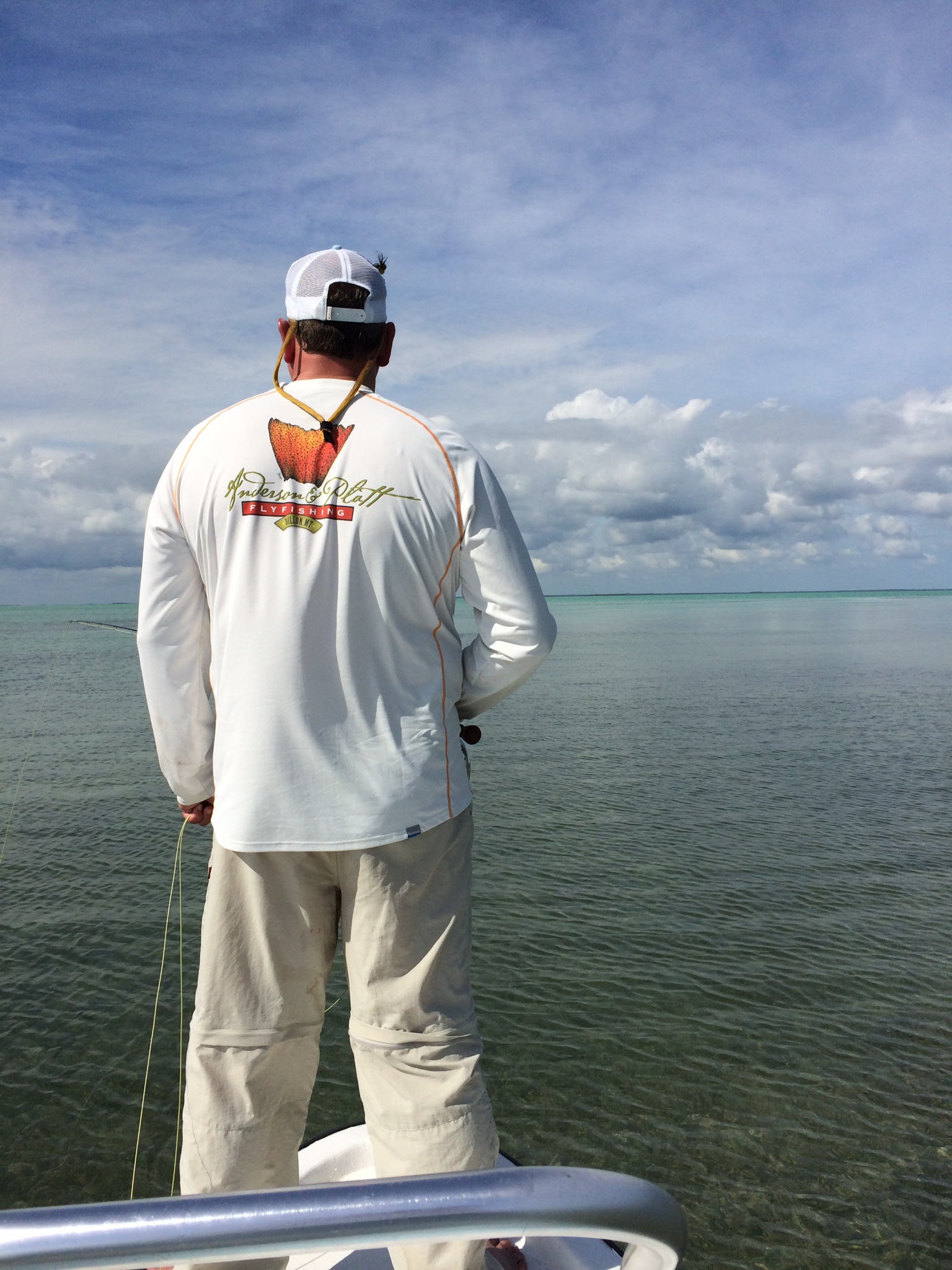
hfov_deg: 46.8
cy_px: 635
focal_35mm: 30
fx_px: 1100
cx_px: 476
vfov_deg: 60.0
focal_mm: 4.12
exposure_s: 1/5882
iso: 40
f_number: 2.2
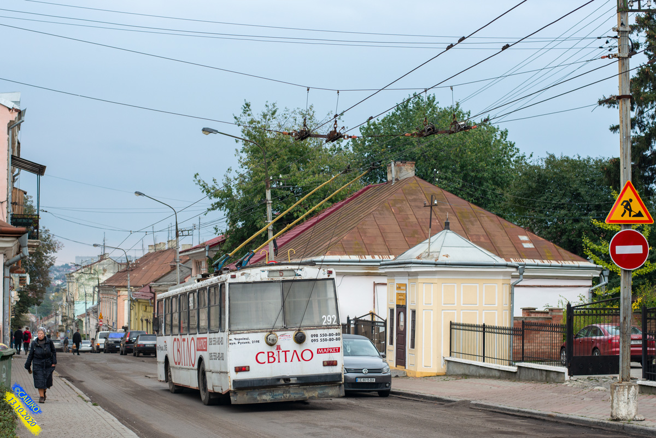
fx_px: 911
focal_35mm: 50
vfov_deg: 27.0
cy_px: 219
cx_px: 328
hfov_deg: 39.6
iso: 400
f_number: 3.5
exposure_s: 1/400
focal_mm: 50
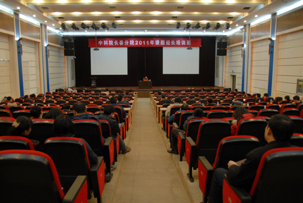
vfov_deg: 43.7
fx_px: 253
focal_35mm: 30
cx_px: 152
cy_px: 102
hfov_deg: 61.9
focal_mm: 20
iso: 400
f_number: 3.5
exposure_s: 1/10
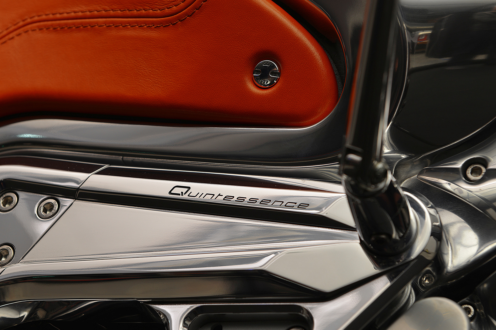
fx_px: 964
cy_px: 165
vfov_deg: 19.4
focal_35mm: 70
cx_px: 248
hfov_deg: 28.9
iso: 100
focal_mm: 70
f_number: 8
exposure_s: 4
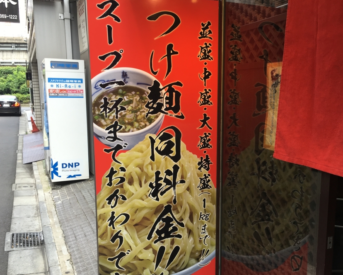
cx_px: 194
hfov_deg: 51.4
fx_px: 355
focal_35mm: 35
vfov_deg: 42.2
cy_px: 154
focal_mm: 4.15
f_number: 2.2
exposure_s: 1/120
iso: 25
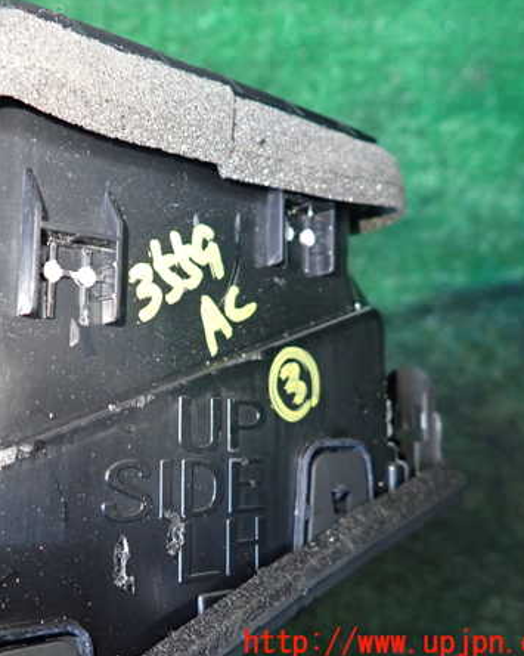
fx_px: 640
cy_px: 329
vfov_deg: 54.2
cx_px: 134
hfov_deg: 43.2
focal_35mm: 33
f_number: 2
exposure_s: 1/30
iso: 500
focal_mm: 4.5
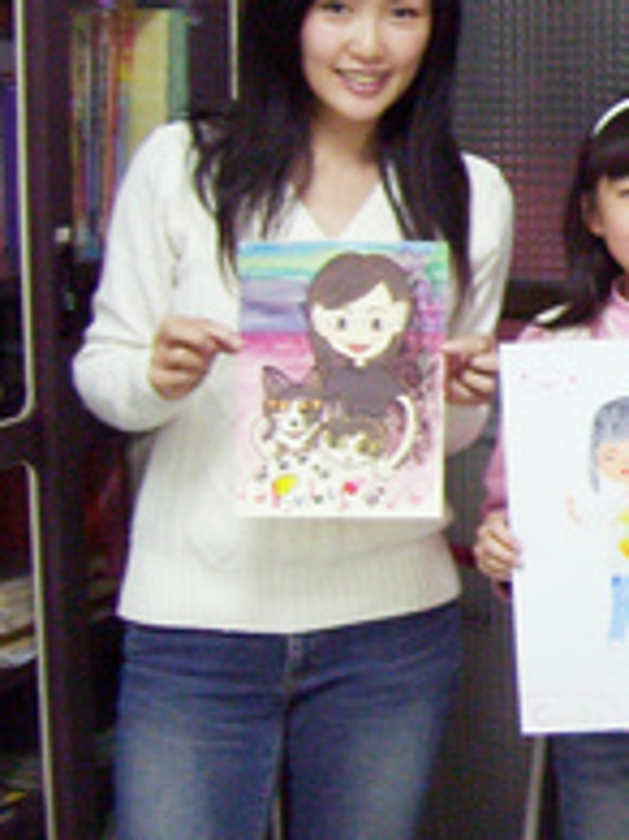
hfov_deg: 12.3
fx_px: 2692
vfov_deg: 17.7
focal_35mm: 111
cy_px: 310
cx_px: 1094
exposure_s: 1/10
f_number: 2.7
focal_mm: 6
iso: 160
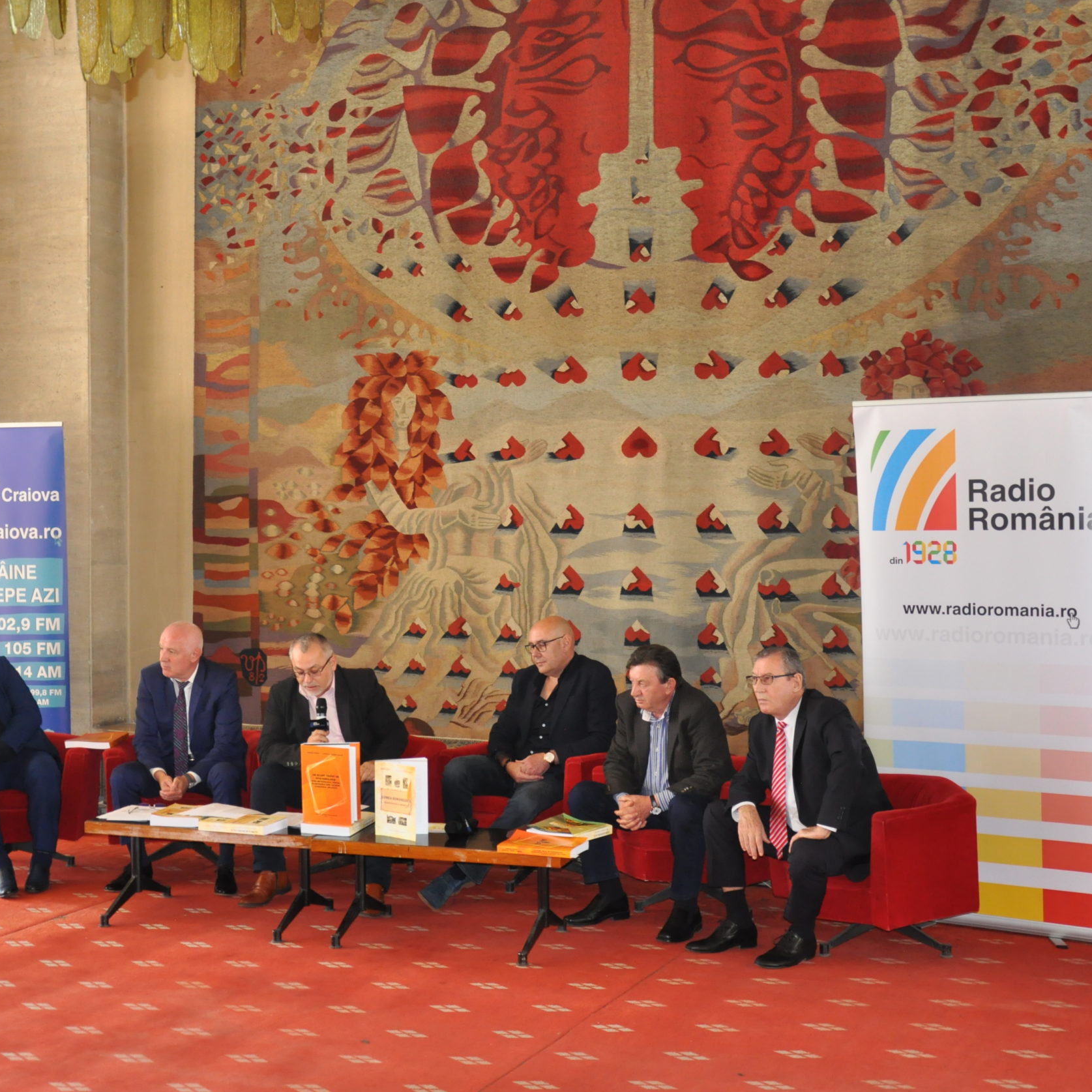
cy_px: 548
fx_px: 1736
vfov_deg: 34.9
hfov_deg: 34.9
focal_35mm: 49
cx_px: 480
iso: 800
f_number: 4
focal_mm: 25
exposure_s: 1/60
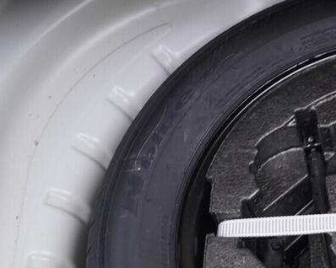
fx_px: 865
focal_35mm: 87
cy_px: 273
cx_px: 406
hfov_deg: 20.5
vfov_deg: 17.2
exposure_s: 1/40
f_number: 2.8
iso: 320
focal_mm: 24
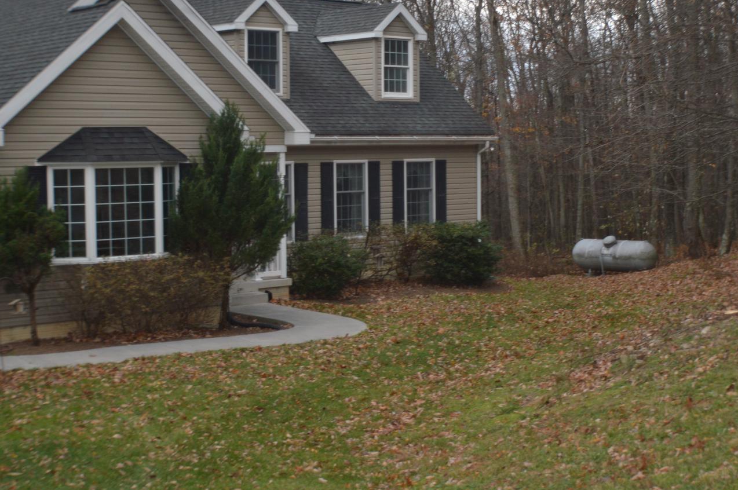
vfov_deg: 16.6
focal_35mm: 82
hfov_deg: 24.8
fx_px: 1679
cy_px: 205
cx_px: 417
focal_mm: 34
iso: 280
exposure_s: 1/125
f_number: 4.5
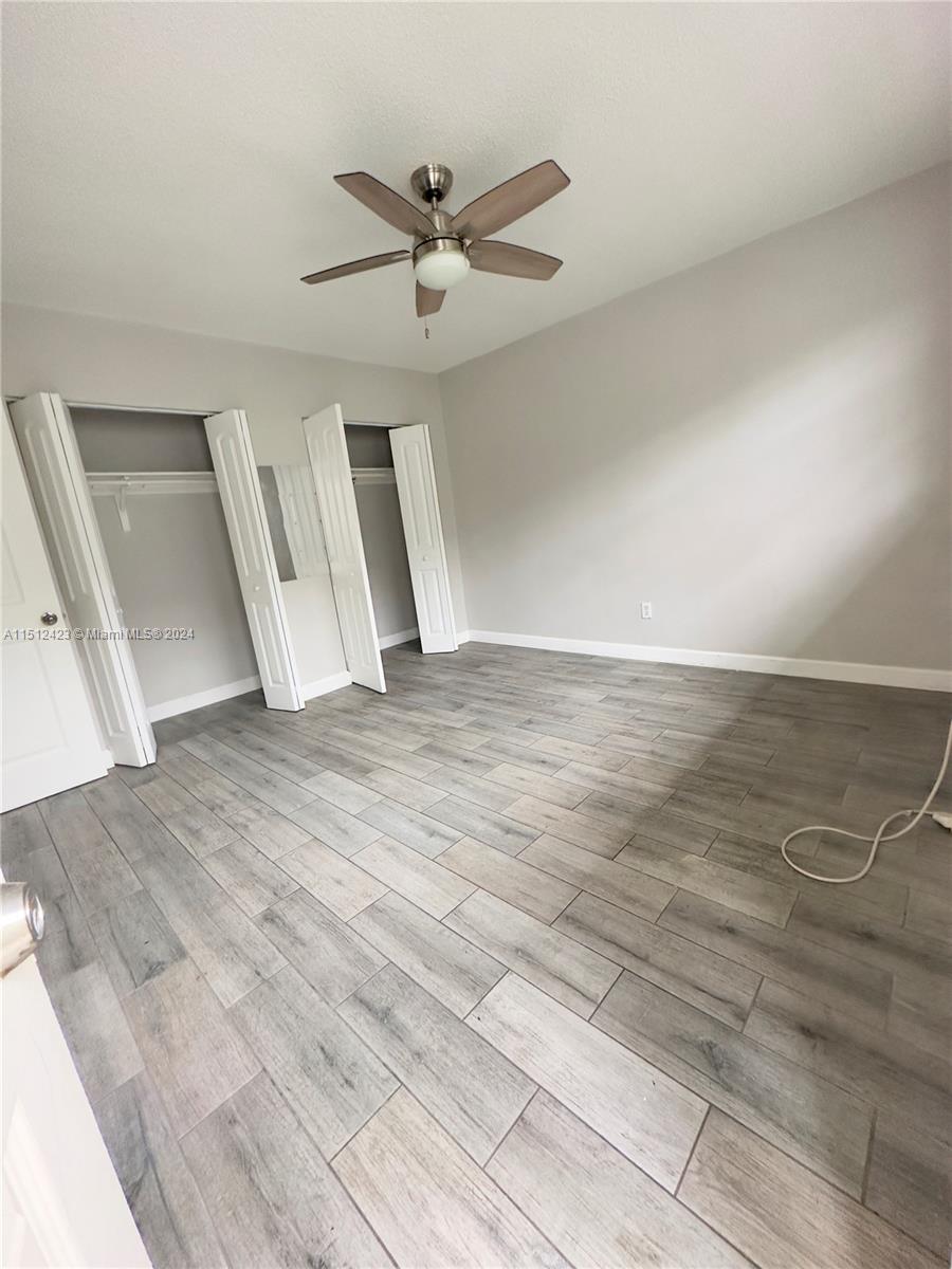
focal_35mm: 14
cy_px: 634
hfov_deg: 85.7
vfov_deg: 102.1
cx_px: 476
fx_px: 513
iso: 1000
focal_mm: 2.22
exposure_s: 1/60
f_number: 2.2
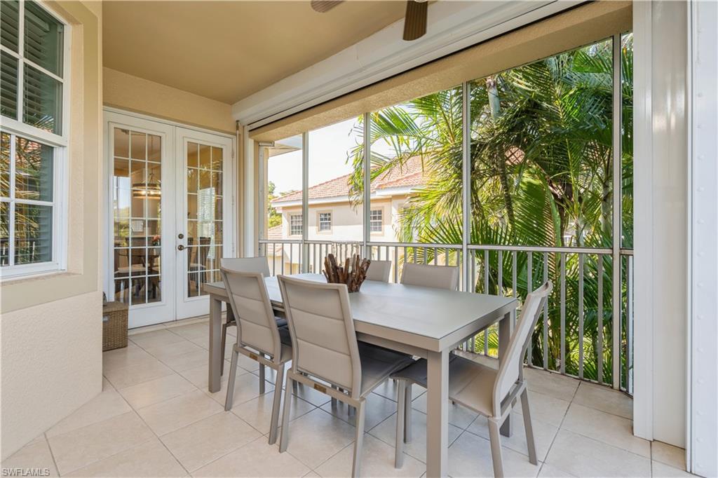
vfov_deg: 73.7
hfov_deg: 96.8
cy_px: 239
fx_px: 319
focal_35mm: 16
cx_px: 359
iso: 200
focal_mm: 16
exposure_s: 1/30
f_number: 8
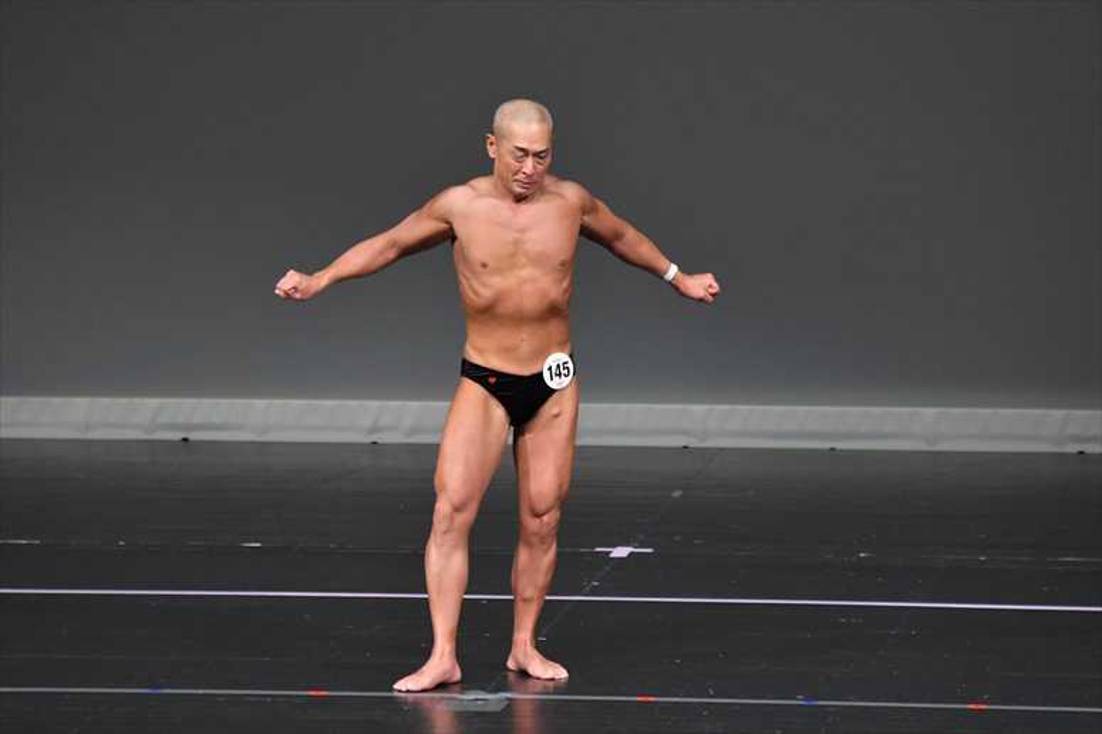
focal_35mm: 375
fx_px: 11474
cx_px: 551
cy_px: 367
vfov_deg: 3.7
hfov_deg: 5.5
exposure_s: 1/400
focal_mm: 250
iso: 4000
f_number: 5.6
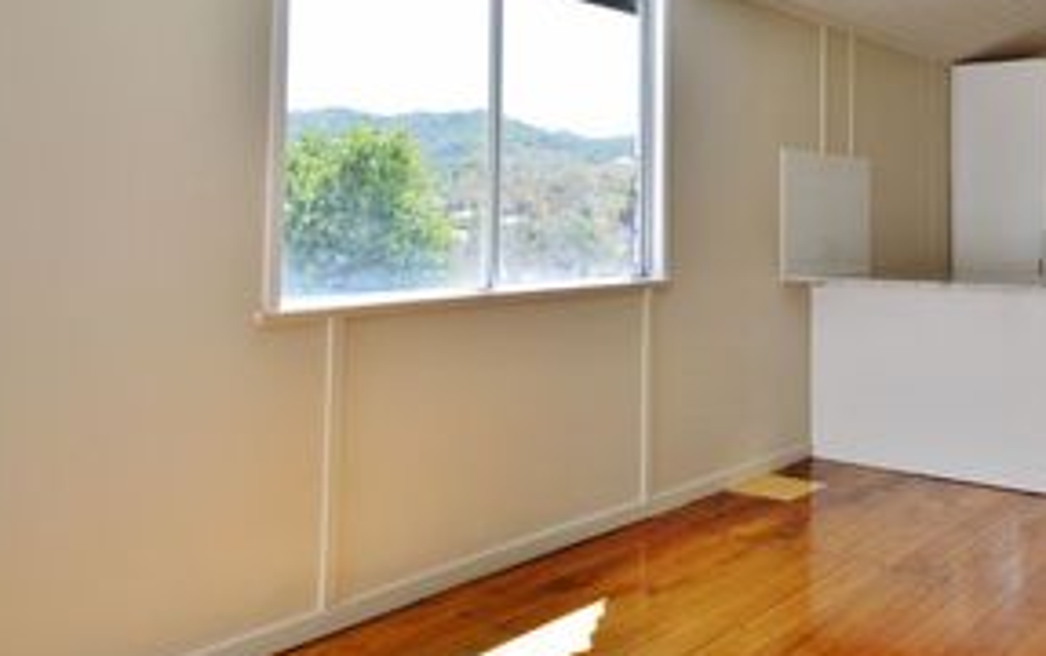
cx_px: 751
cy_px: 188
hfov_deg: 53.4
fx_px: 999
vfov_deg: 35.8
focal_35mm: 35
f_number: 10
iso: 400
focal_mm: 14
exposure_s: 1/200
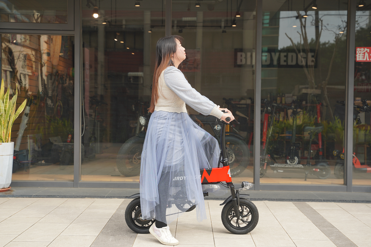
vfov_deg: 27.5
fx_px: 505
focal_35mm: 49
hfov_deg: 40.3
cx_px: 186
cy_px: 124
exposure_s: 1/160
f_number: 4
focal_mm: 49
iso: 160
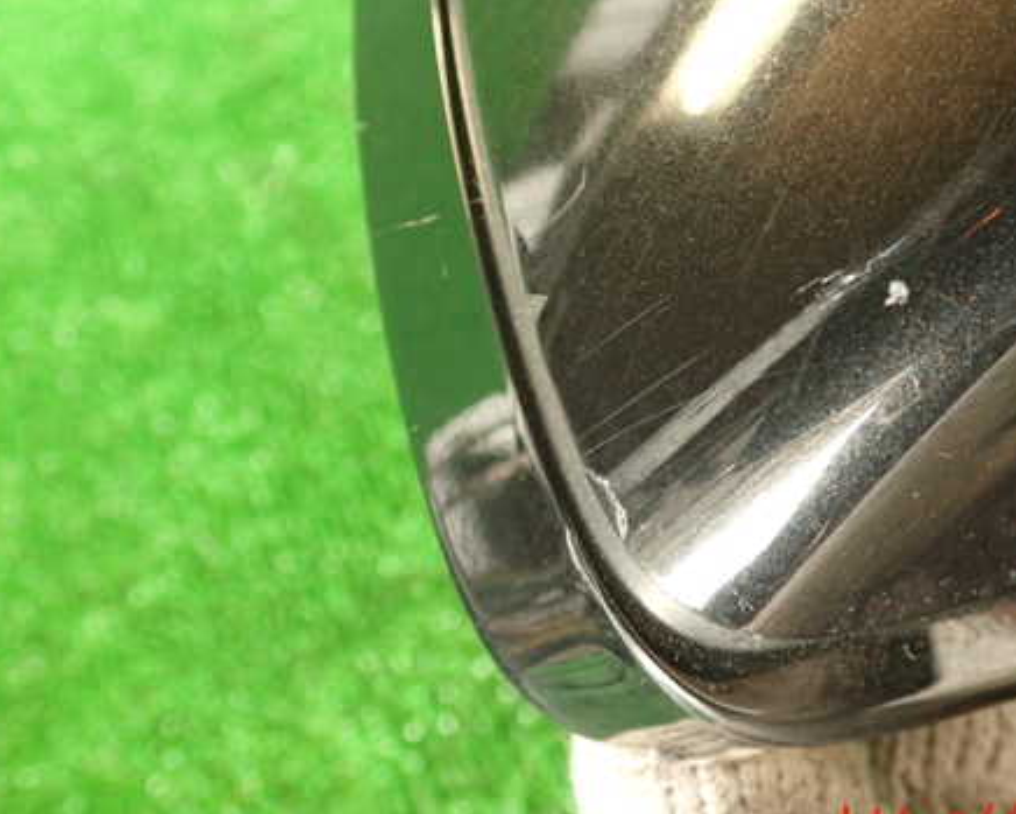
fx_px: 1293
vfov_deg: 34.8
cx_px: 669
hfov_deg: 42.4
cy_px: 334
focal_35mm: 43
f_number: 2.4
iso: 500
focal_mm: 5.79
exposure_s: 1/30
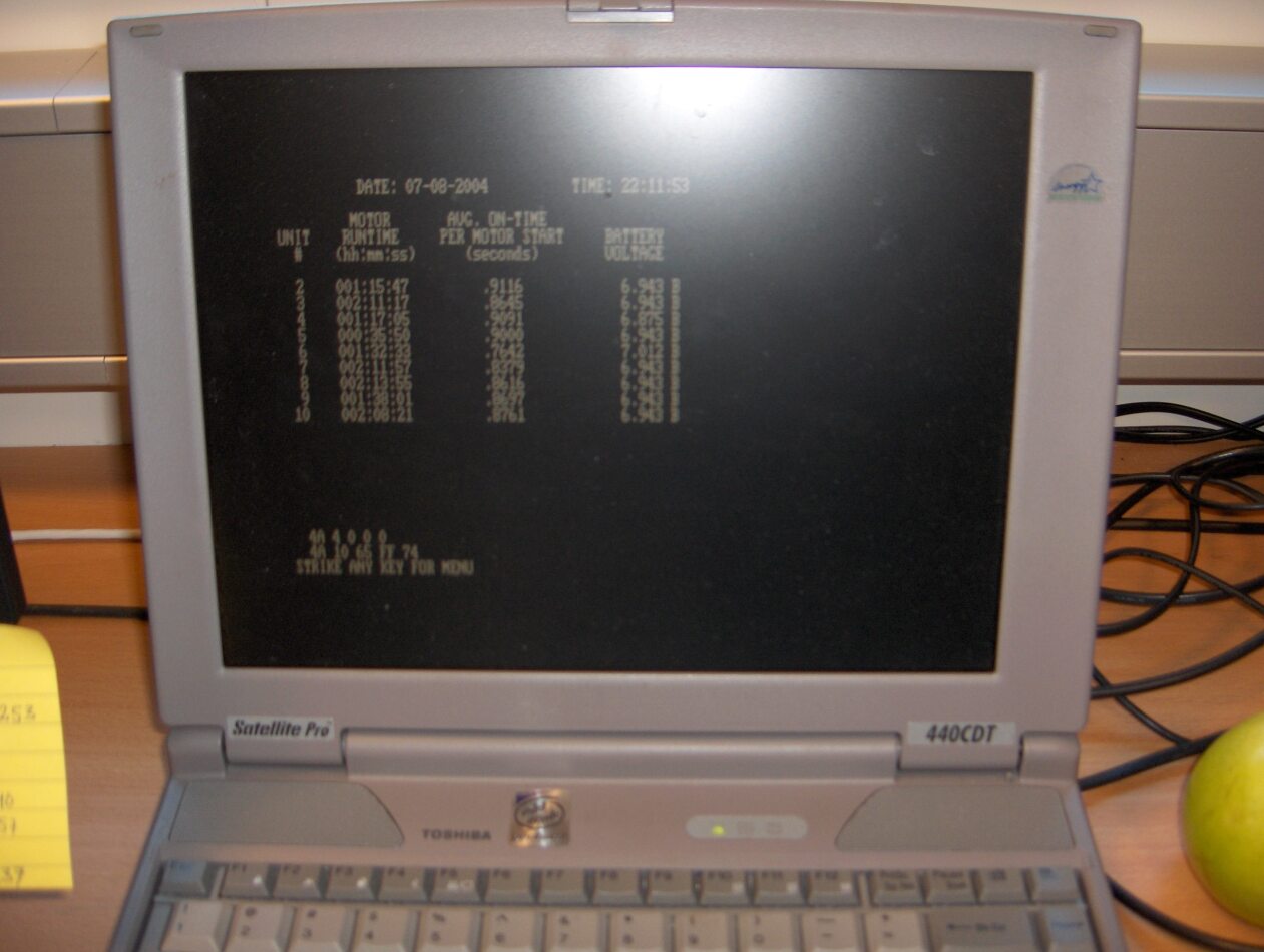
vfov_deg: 36.9
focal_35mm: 39
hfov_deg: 47.8
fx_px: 1426
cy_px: 476
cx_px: 632
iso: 100
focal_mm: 8
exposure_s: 1/60
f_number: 2.8
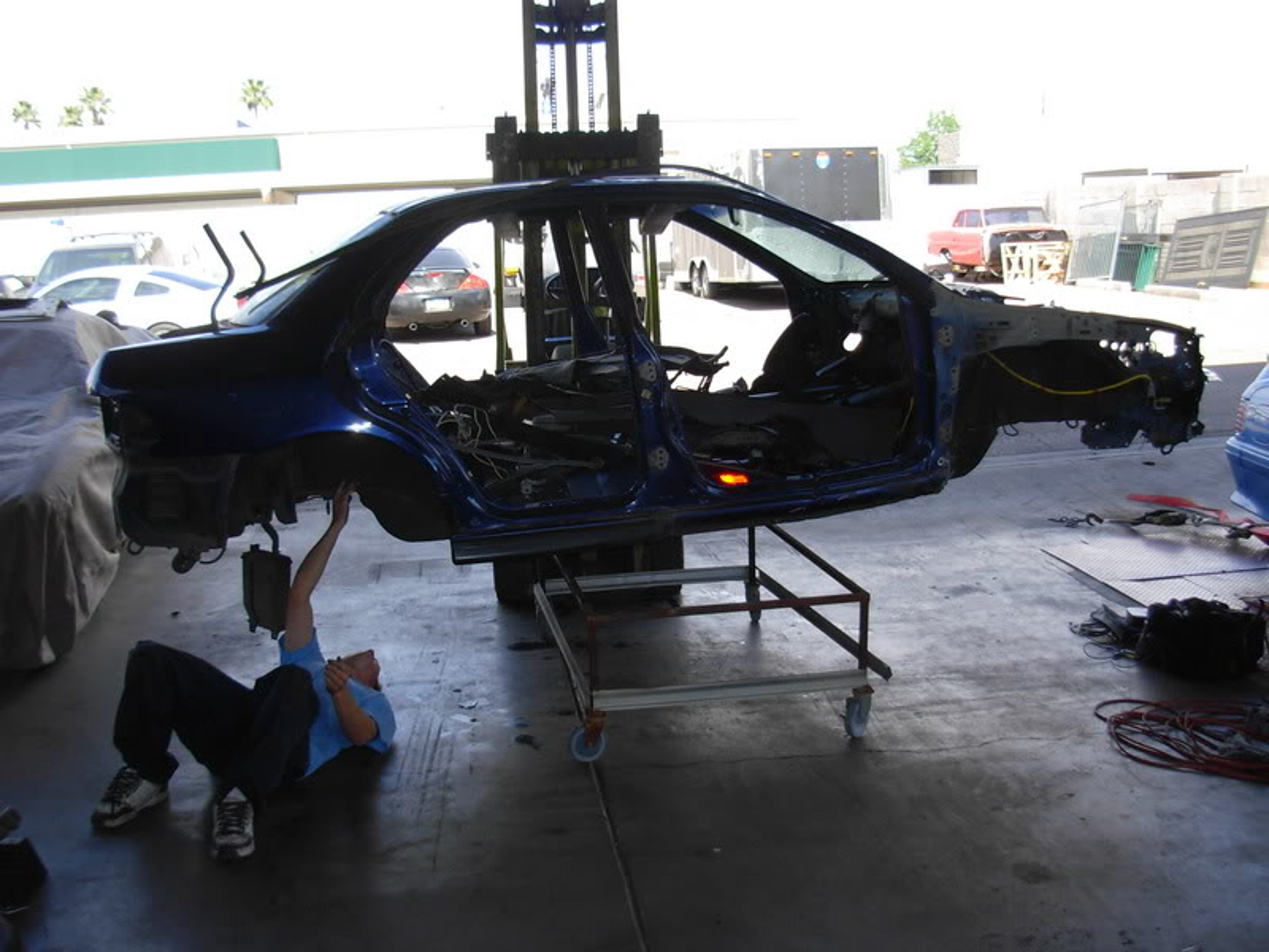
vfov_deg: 37.7
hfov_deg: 49.0
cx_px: 634
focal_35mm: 38
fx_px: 1393
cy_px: 476
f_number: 2.9
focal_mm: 6.3
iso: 79
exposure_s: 1/264
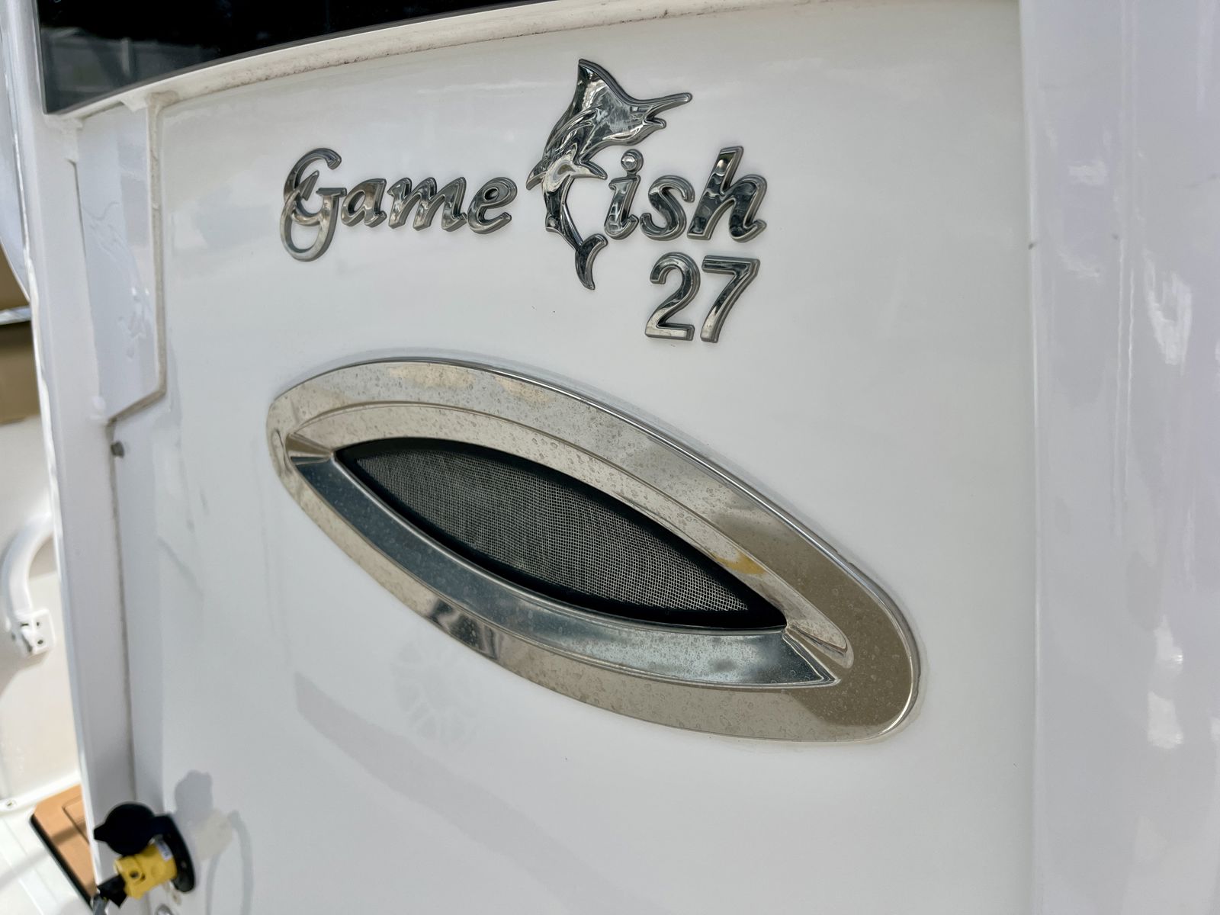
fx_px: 916
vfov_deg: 53.1
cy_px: 458
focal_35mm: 26
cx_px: 610
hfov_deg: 67.3
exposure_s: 1/3413
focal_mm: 5.1
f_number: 1.6
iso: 50
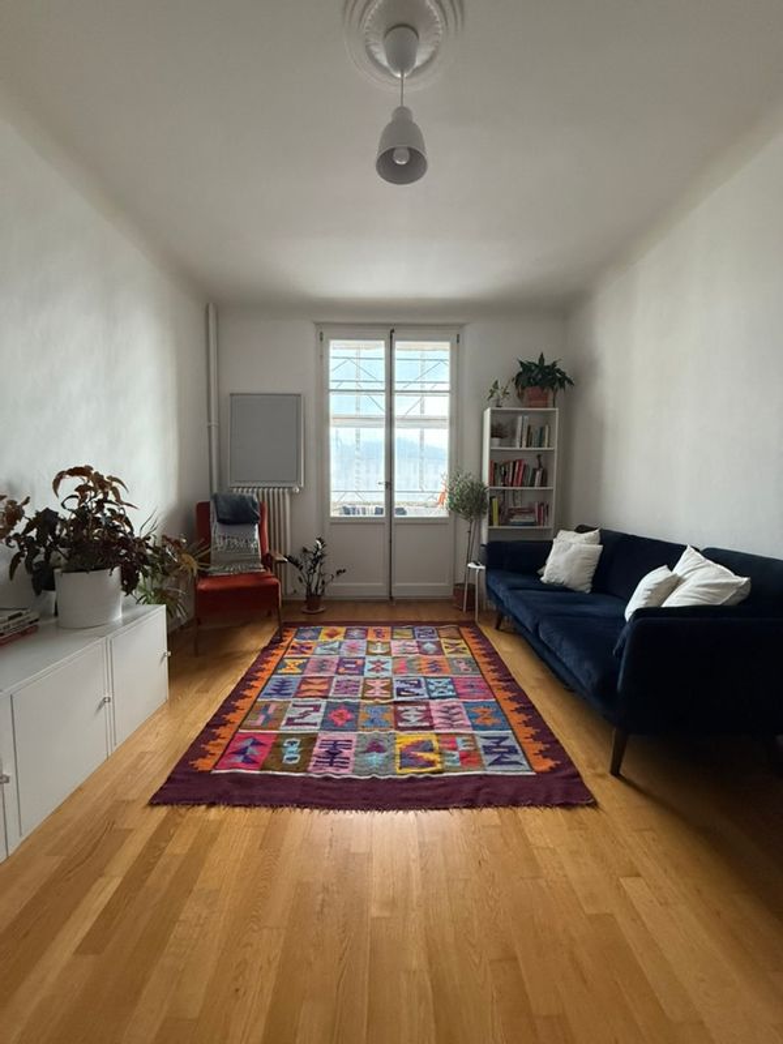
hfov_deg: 85.7
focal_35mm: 14
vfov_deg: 102.1
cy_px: 522
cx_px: 392
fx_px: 422
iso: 320
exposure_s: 1/99
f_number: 2.2
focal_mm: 2.22
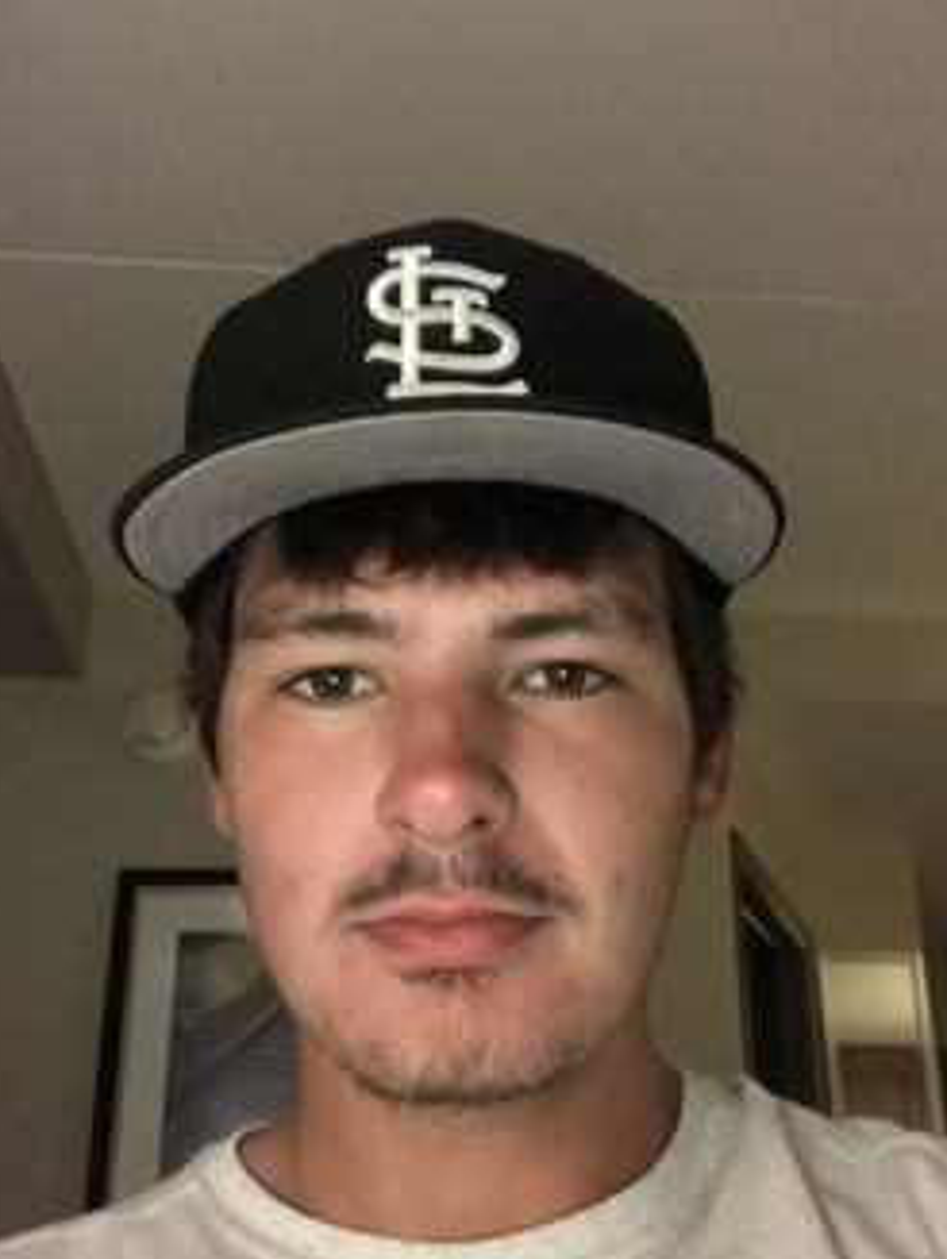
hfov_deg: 36.8
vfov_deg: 47.7
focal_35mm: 39
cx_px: 547
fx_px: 1420
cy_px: 699
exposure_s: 1/20
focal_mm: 2.87
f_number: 2.2
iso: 320
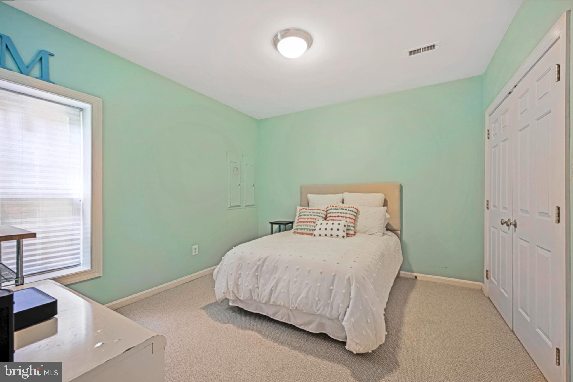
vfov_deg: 81.2
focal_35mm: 14
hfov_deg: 104.3
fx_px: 223
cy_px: 191
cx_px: 286
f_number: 9
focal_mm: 14
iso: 200
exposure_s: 4
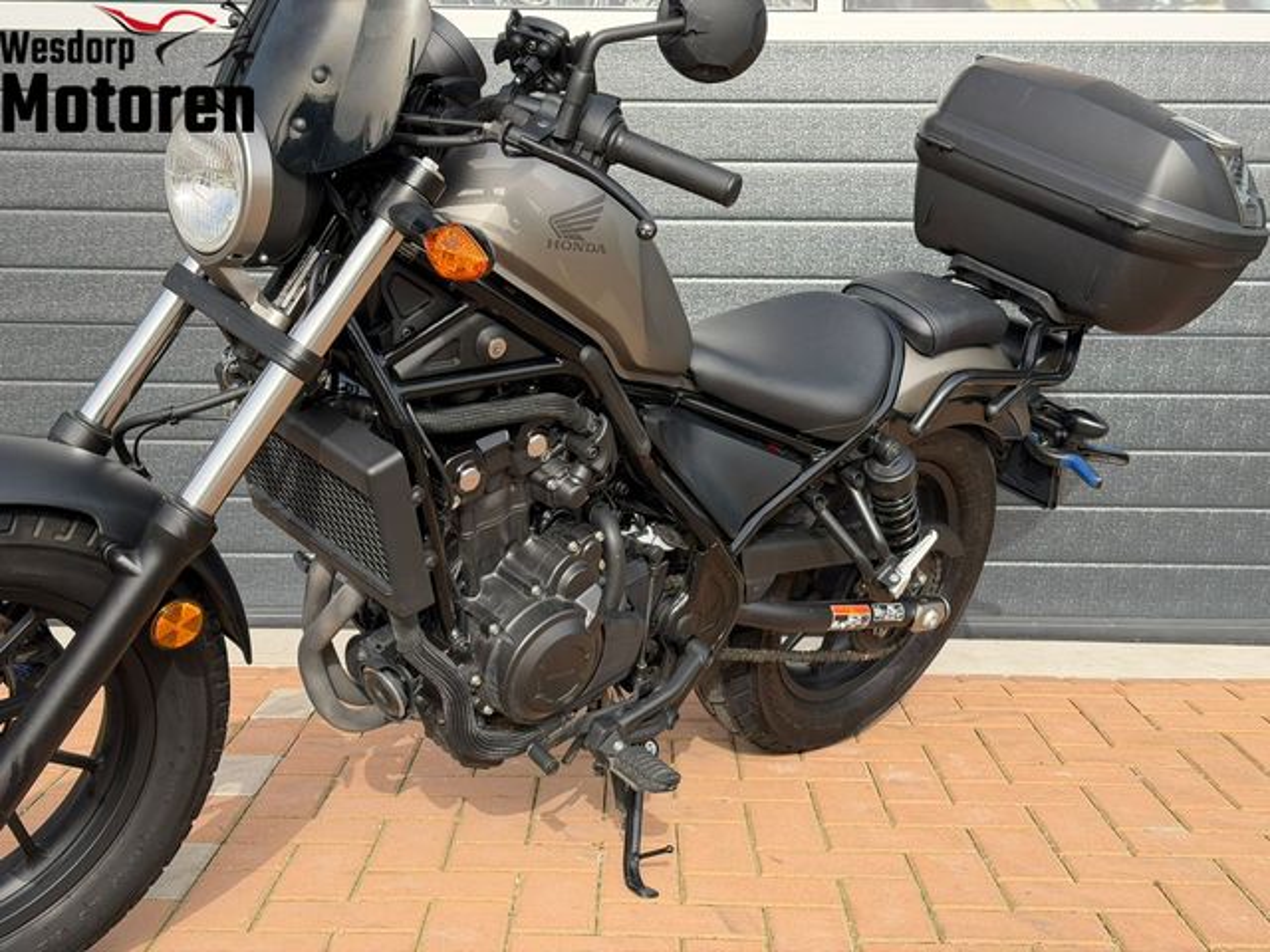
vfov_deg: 30.3
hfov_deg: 39.7
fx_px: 1761
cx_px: 635
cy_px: 476
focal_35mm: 48
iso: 100
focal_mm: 6.76
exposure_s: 1/1608
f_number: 1.78
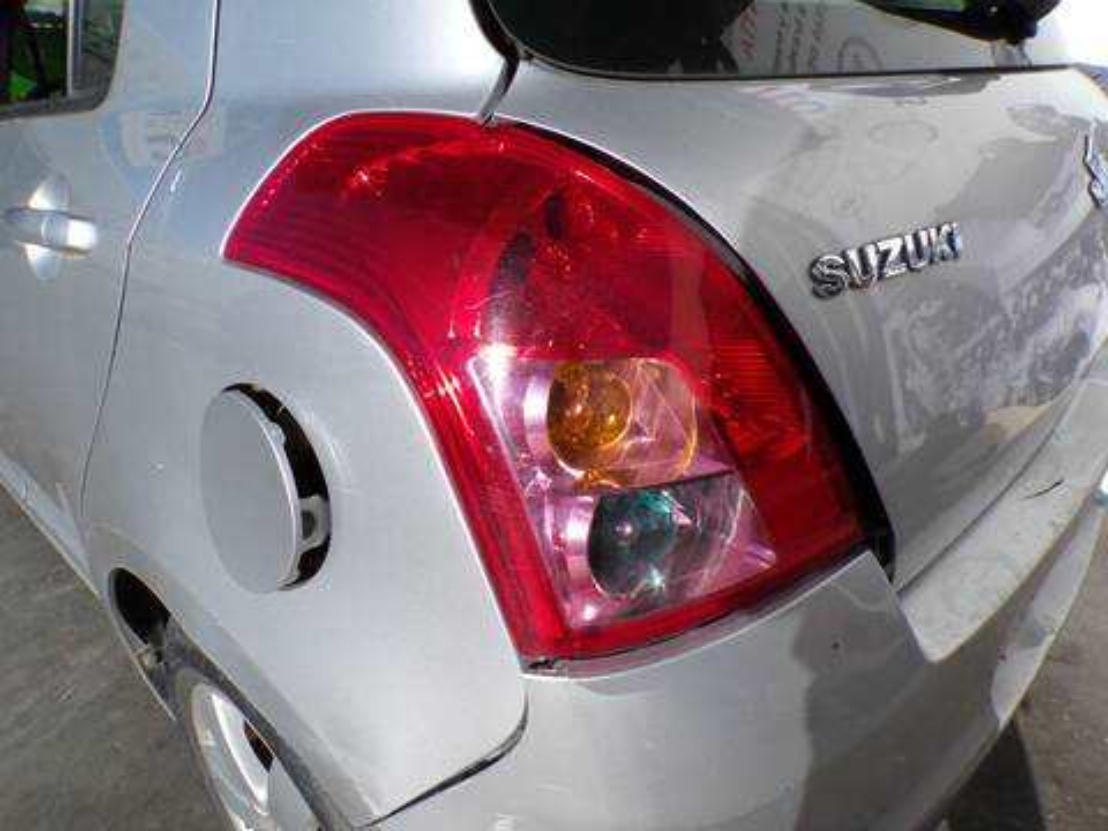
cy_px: 416
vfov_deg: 56.8
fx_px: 768
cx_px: 554
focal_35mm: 24
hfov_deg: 71.6
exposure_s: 1/480
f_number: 5.8
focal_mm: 4.3
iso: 100
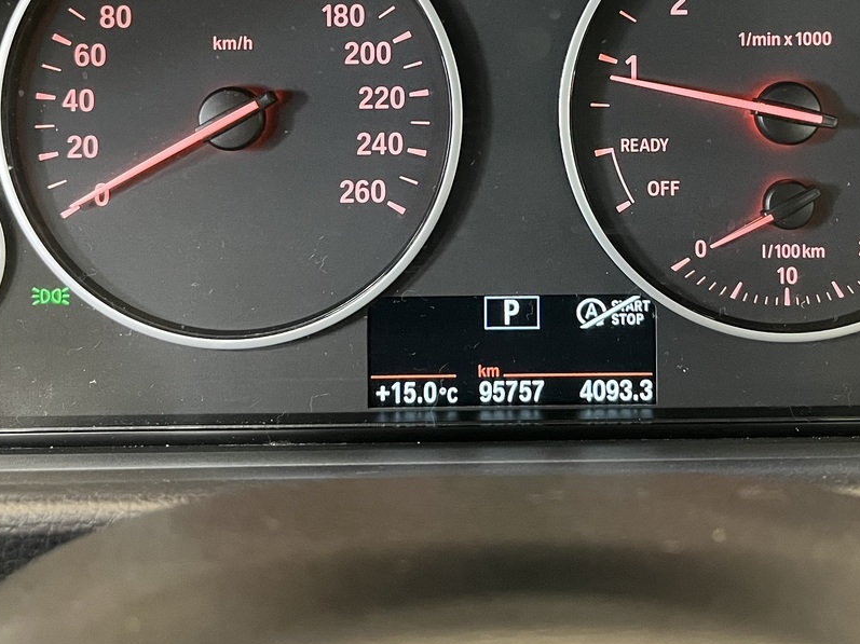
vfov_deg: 29.7
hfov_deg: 40.4
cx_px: 493
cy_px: 73
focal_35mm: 47
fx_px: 1167
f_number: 1.6
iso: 500
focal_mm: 5.1
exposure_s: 1/33
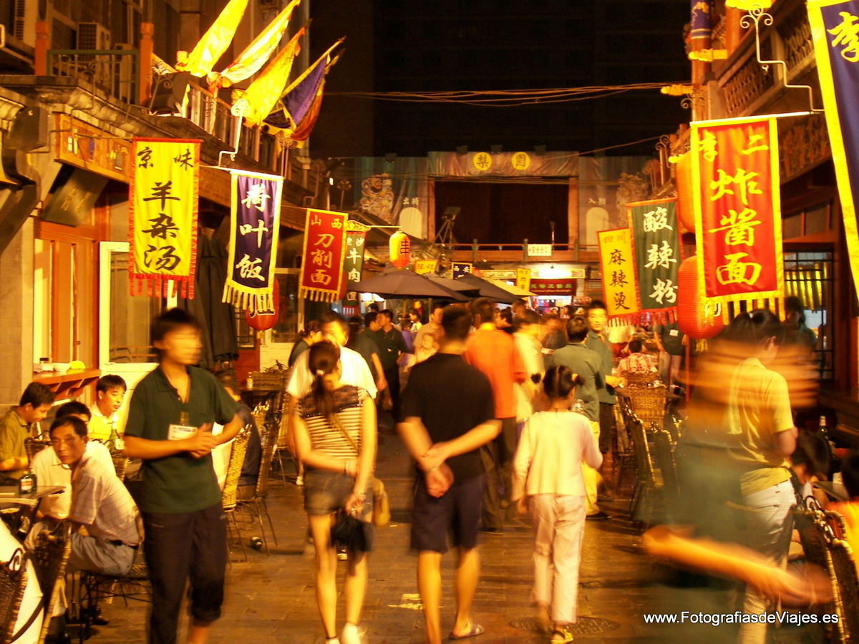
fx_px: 1812
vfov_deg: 20.2
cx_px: 430
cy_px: 322
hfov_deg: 26.7
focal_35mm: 73
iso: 100
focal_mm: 12
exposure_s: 1/4
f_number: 2.8
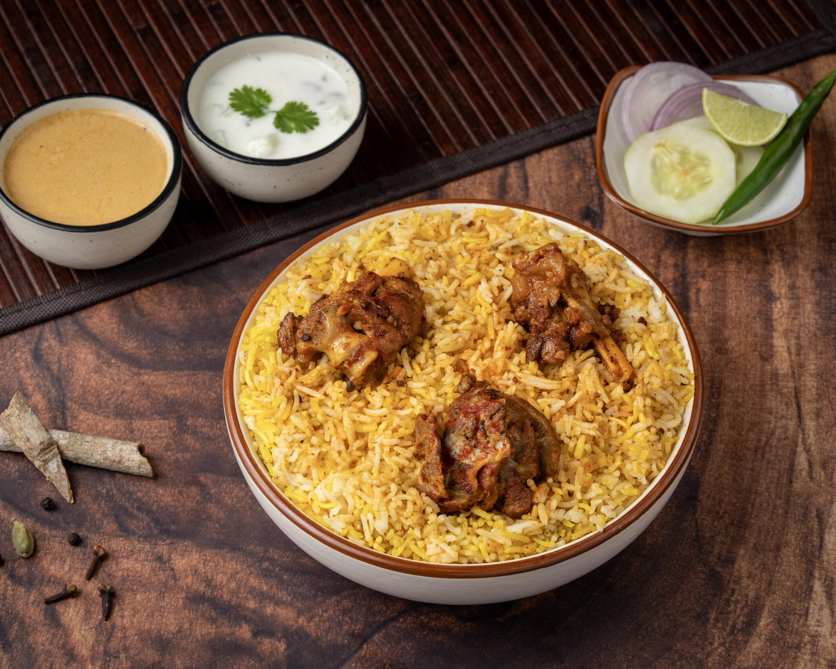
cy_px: 336
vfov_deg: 15.1
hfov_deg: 18.8
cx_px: 399
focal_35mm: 102
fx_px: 2524
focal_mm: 90
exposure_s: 1/200
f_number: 11
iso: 64
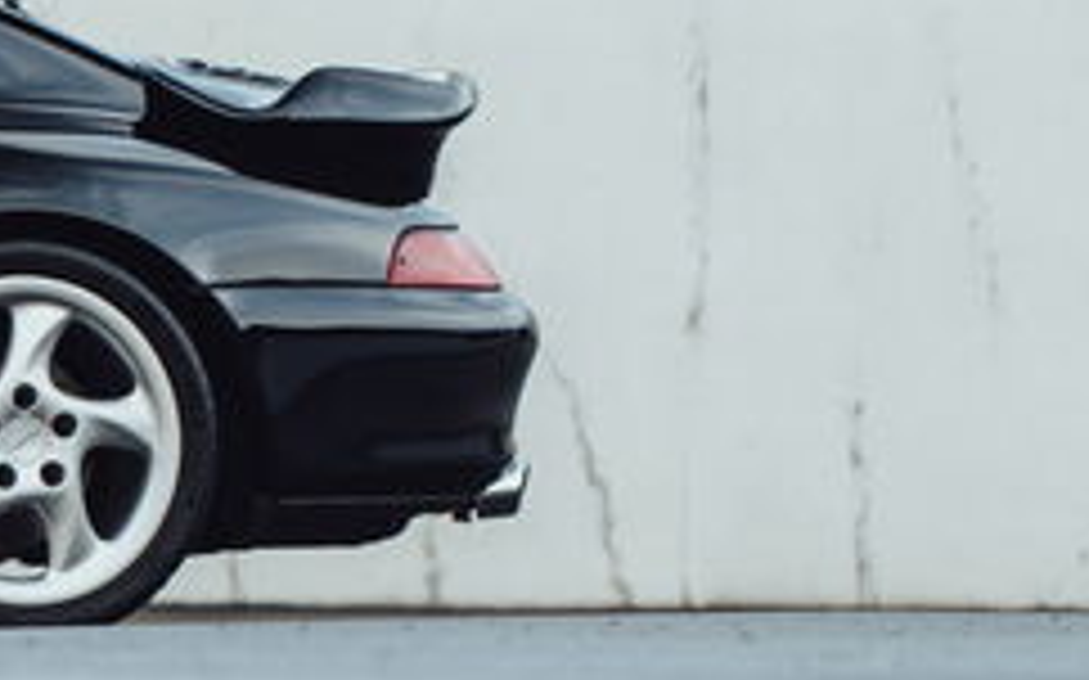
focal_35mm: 474
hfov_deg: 4.4
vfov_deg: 2.8
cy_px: 435
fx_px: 14061
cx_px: -837
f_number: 5
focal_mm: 110
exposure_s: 1/160
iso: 400
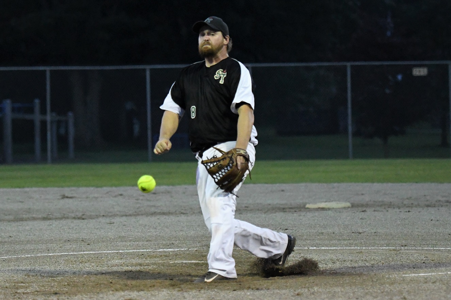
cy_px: 150
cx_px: 226
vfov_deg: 8.7
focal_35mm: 158
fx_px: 1973
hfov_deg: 13.0
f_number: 2.8
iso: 8000
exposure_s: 1/1000
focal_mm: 105
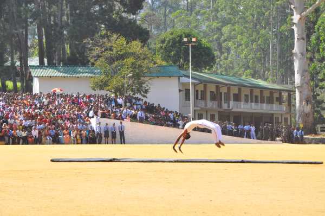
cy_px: 108
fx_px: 1420
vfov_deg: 8.7
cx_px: 162
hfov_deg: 13.1
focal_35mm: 158
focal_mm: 105
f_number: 13
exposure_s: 1/125
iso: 200
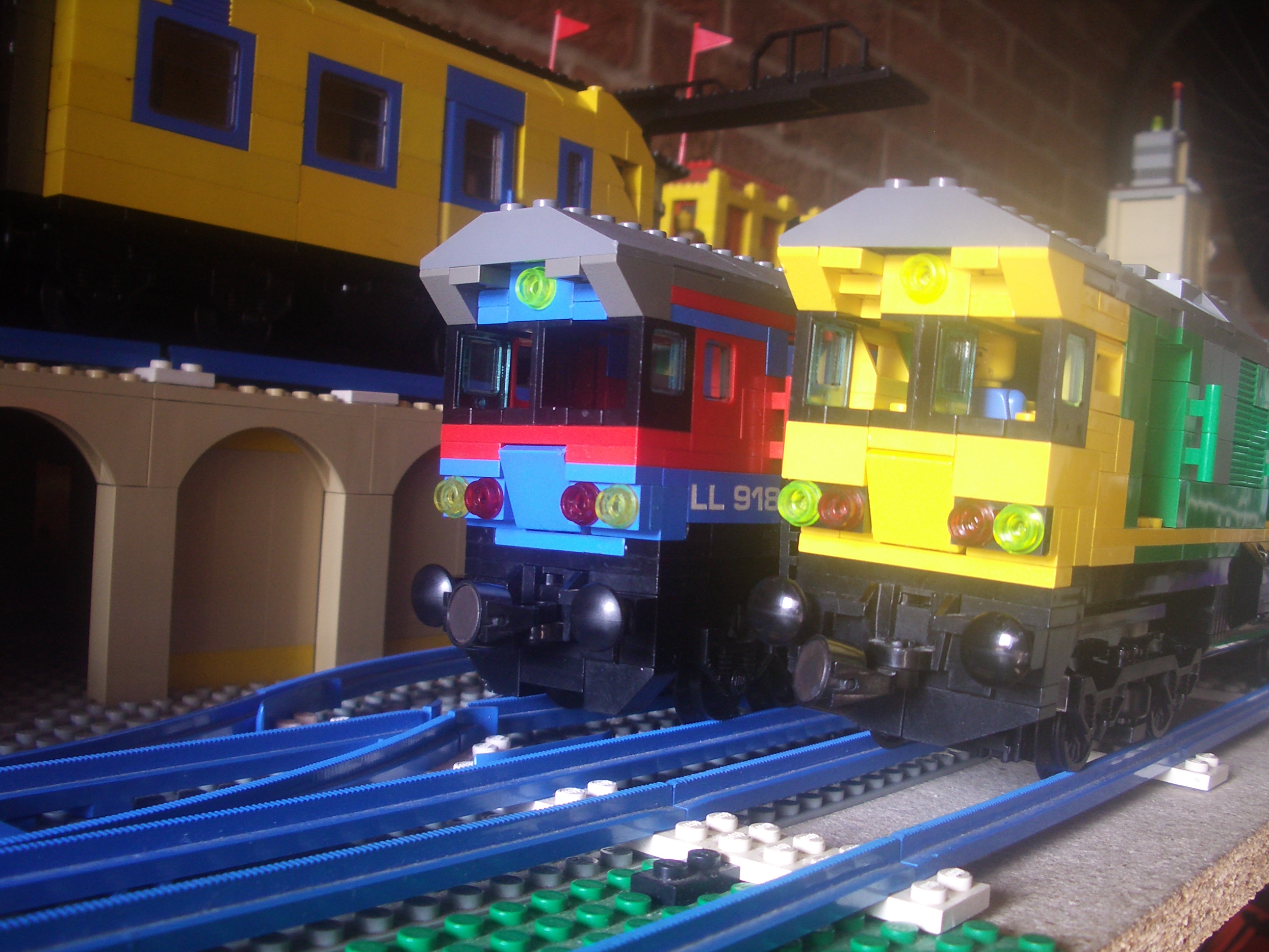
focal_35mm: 36
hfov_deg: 51.3
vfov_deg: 39.7
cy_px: 487
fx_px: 1320
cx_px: 652
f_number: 2.6
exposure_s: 1/30
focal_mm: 5.8
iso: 100
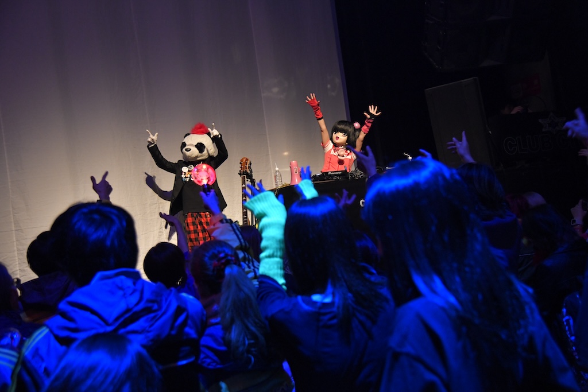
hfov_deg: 48.5
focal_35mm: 40
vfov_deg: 33.4
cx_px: 294
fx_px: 653
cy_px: 196
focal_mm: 40
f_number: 4
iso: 3200
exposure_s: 1/125
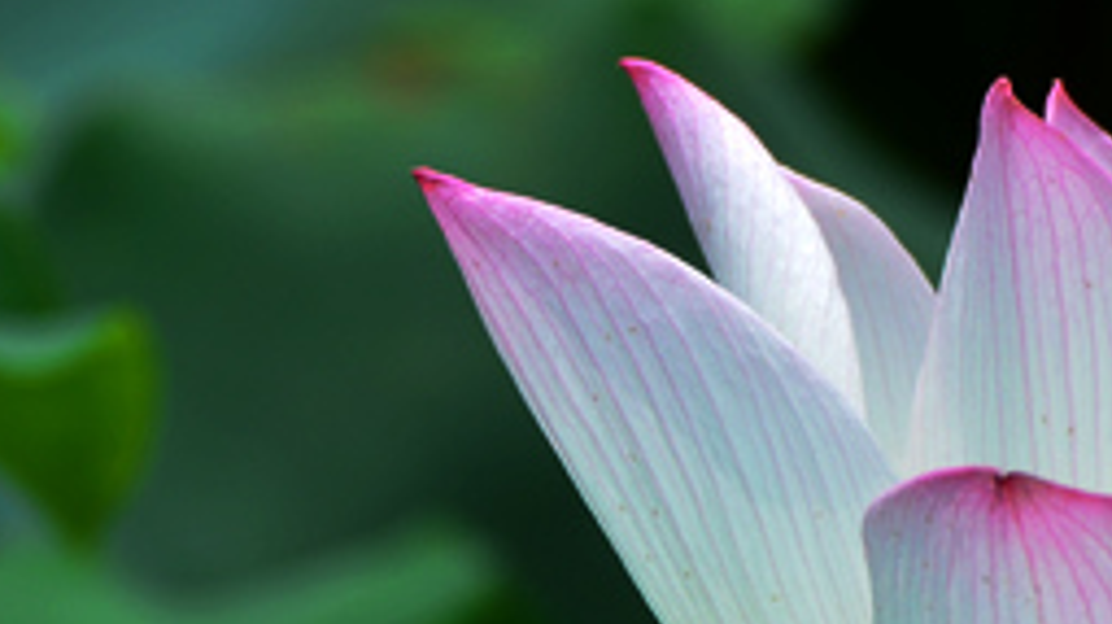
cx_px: 571
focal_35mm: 1110
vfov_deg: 1.1
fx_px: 32705
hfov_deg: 1.9
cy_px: 480
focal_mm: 300
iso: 100
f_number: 10
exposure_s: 1/200
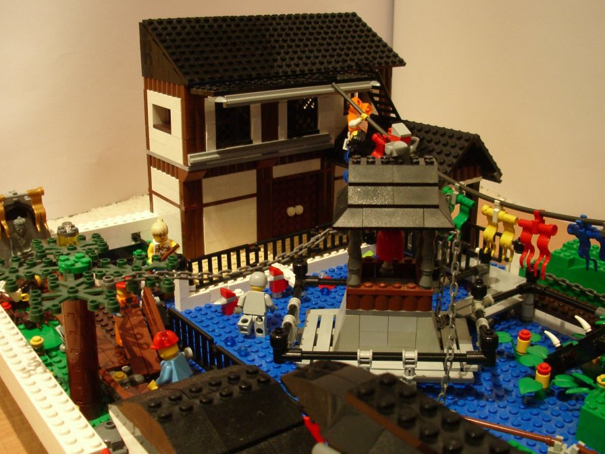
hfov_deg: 46.8
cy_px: 247
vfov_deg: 35.9
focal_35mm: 40
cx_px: 305
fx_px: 699
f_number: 2.6
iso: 200
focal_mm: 5.8
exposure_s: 1/4
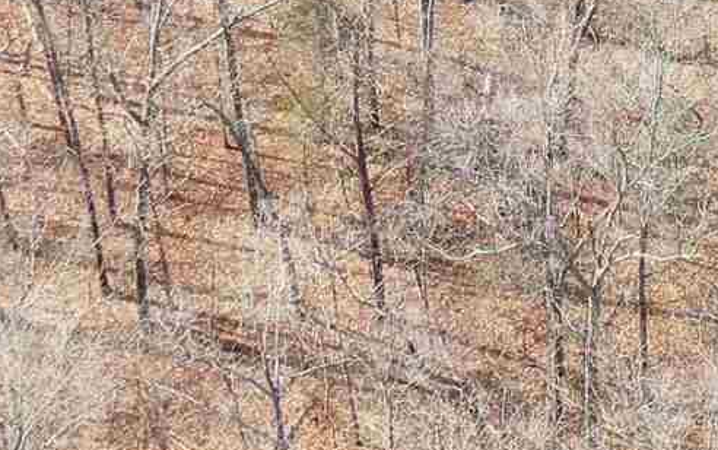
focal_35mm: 178
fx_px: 3485
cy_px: -393
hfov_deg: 11.7
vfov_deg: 7.2
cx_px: 686
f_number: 2.8
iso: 160
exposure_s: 1/30
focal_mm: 10.26
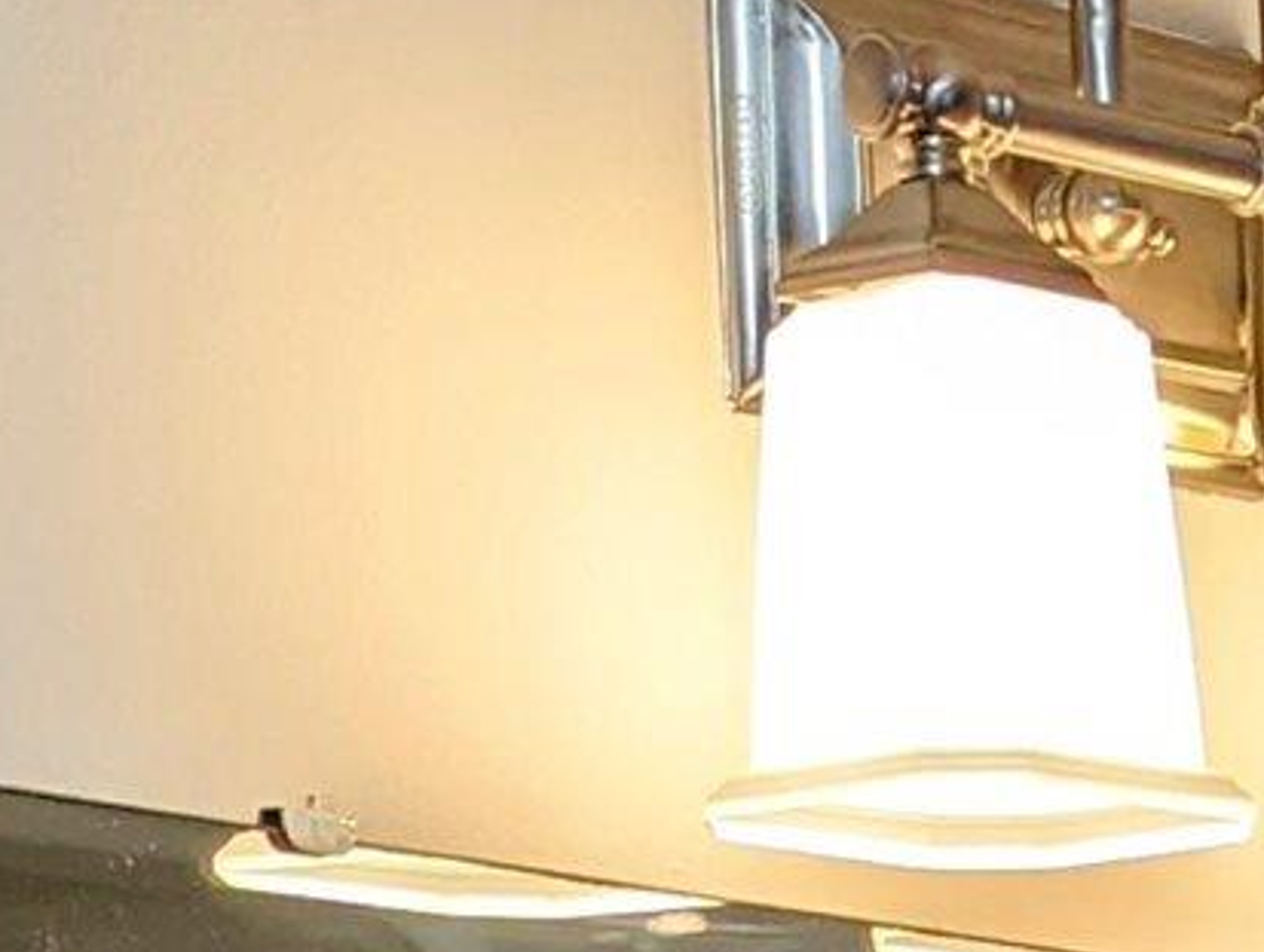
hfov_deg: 10.7
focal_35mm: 178
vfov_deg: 7.0
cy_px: 3303
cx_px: 1809
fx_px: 6509
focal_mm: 6.81
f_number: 1.85
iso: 101
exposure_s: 1/120
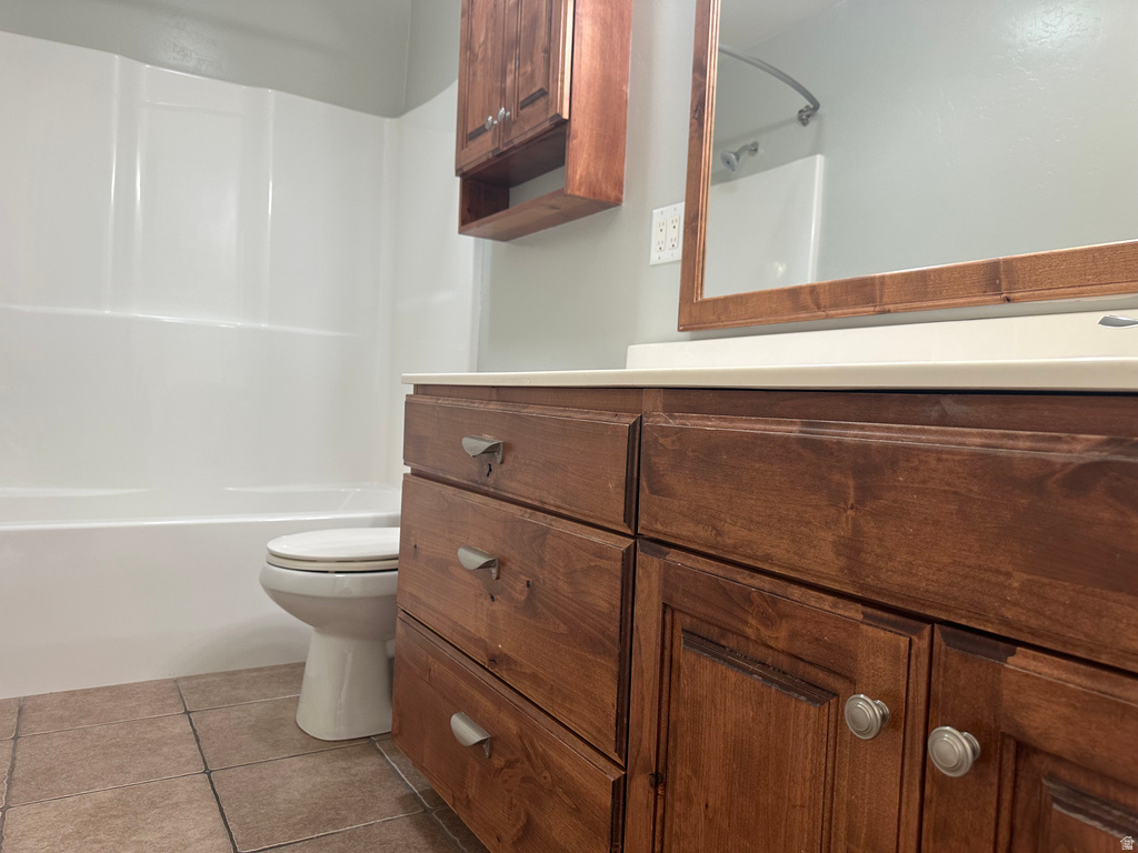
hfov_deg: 71.6
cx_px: 569
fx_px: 789
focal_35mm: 24
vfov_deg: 56.8
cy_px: 426
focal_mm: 6.86
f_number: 1.78
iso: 125
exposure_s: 1/60
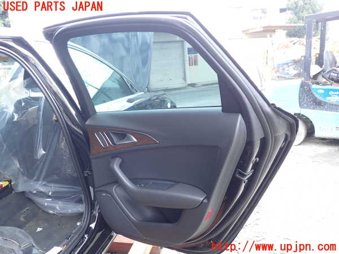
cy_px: 127
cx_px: 170
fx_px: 294
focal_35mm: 30
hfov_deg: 60.0
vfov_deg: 46.8
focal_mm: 5.4
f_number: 2.3
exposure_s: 1/60
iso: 160
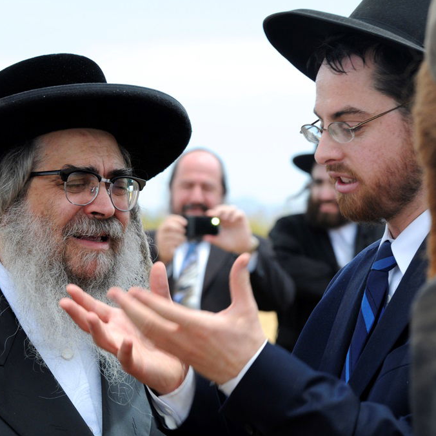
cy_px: 217
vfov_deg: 8.6
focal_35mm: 203
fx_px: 2888
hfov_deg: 8.6
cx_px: 241
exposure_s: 1/160
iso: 250
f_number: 6.3
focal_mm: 105
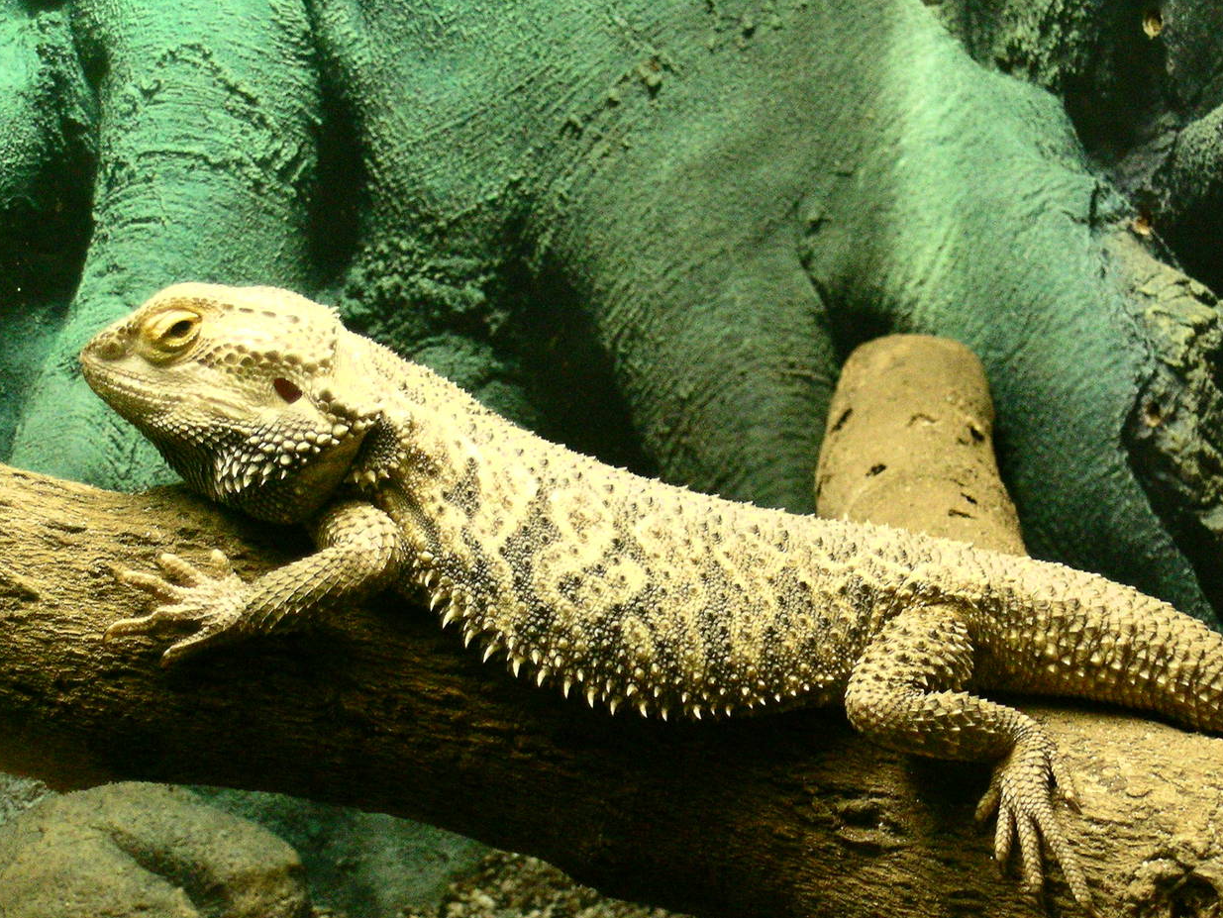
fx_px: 2792
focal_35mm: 79
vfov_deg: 18.7
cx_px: 720
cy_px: 529
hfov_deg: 24.7
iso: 400
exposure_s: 1/18.8
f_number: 3.7
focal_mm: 12.6
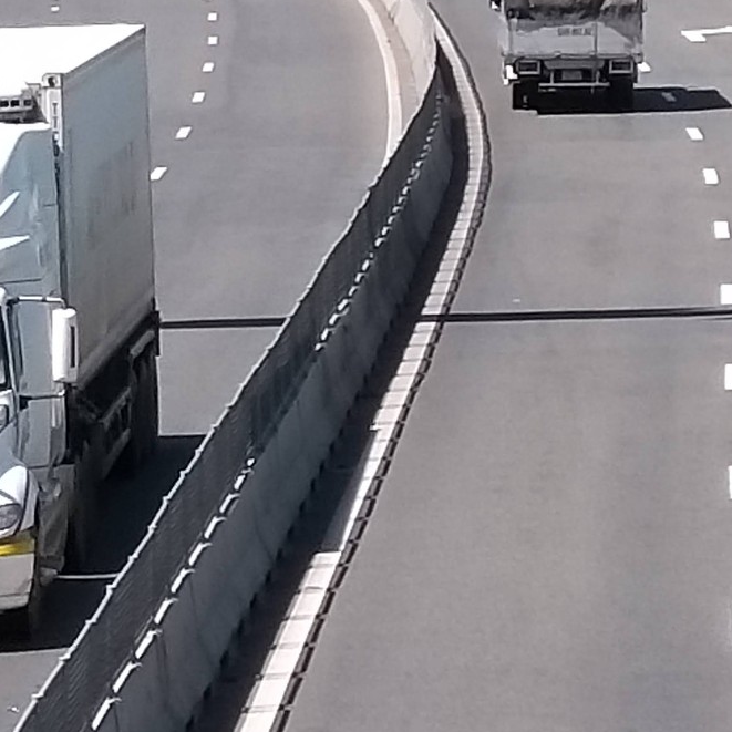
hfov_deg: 12.6
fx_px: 3325
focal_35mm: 139
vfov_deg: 12.6
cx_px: 290
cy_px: 275
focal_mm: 5.54
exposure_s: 1/694
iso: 40
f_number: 2.4
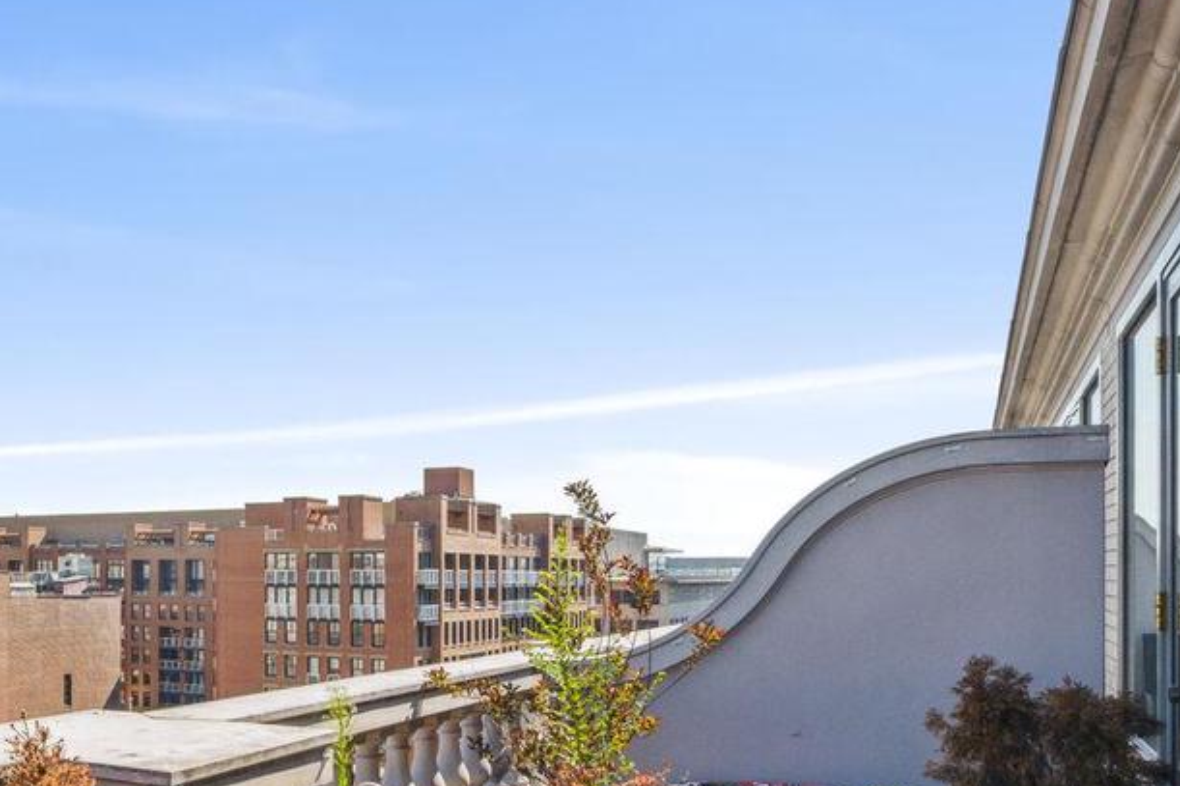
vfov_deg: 39.9
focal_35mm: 33
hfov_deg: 50.0
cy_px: 348
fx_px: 1081
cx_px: 91
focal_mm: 14
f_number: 9
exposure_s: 1/640
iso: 200
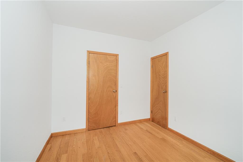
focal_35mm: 15
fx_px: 101
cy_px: 81
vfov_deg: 77.3
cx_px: 122
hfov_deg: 100.4
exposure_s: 1/160
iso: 1250
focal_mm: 10
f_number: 8
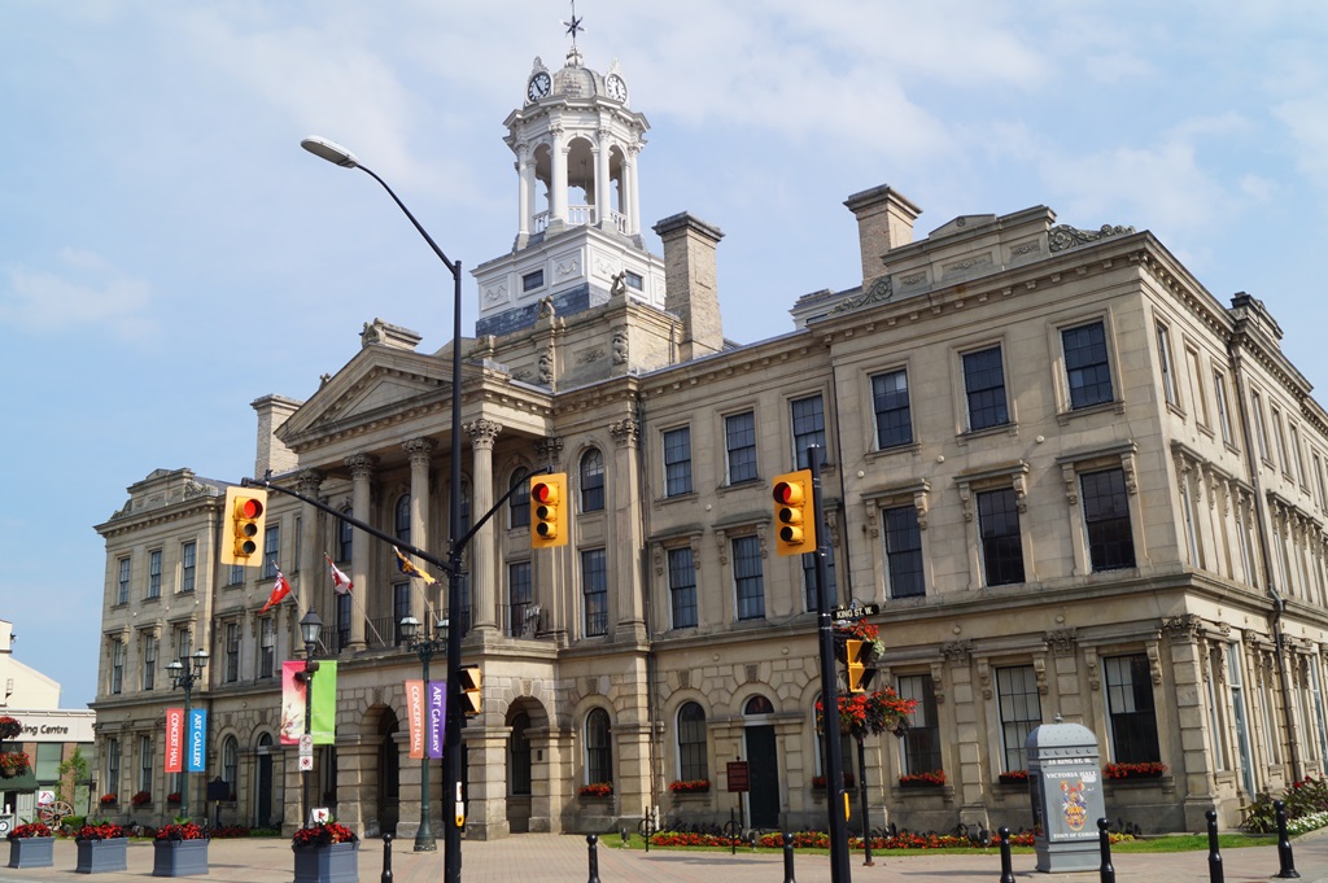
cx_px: 664
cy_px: 442
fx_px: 1216
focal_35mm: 33
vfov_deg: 39.9
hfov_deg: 57.3
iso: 100
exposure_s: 1/80
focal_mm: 22
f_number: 14
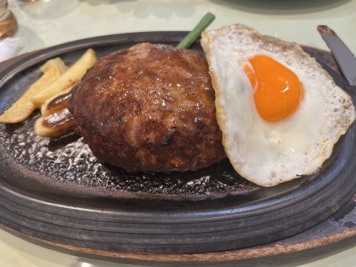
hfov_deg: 67.3
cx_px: 178
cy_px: 134
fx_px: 267
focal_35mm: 26
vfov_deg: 53.1
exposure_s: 1/100
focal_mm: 5.1
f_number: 1.6
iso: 125
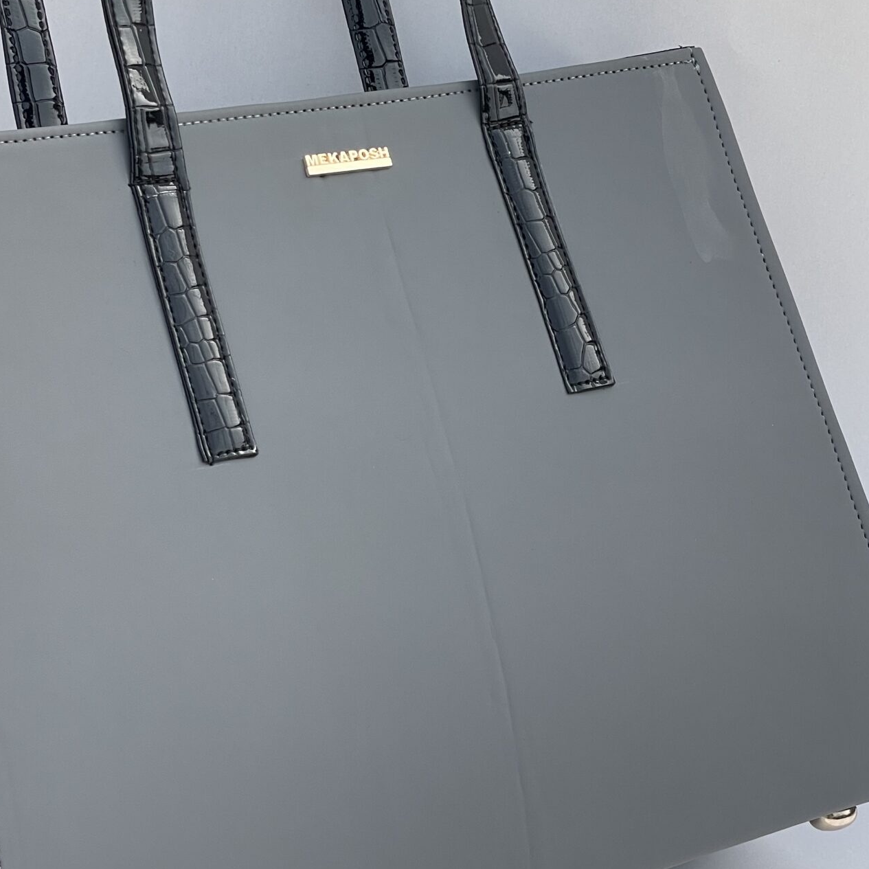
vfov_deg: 18.6
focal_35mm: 93
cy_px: 278
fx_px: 2641
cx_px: 354
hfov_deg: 18.7
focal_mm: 6
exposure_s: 1/657
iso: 25
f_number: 2
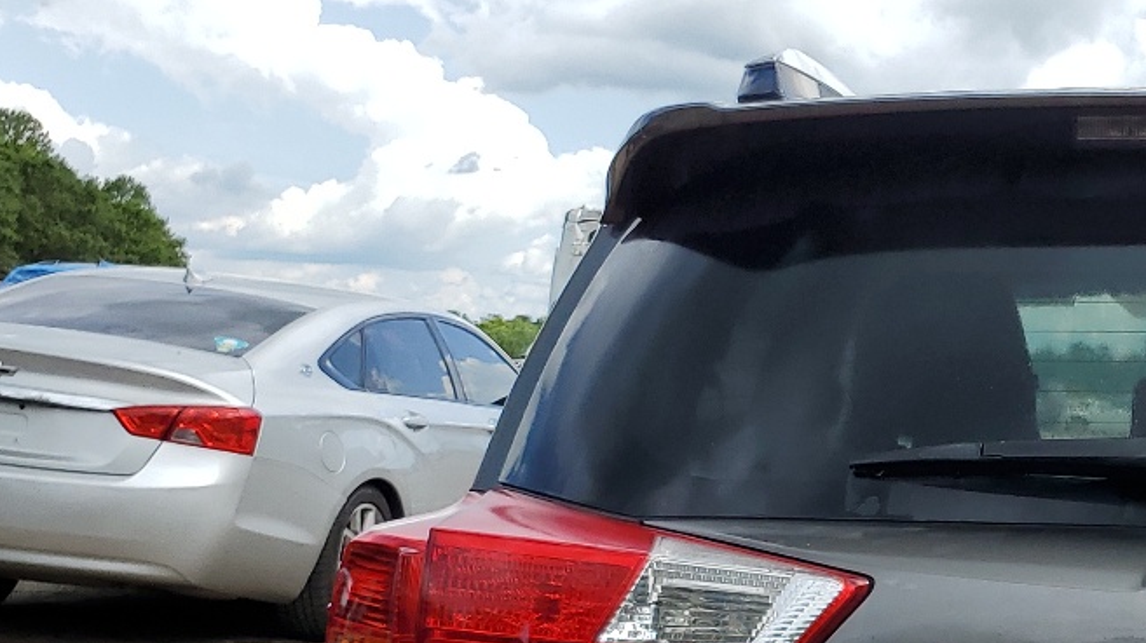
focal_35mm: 69
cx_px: 1188
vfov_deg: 16.7
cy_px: 781
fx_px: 2096
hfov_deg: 28.4
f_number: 1.5
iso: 50
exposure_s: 1/2000
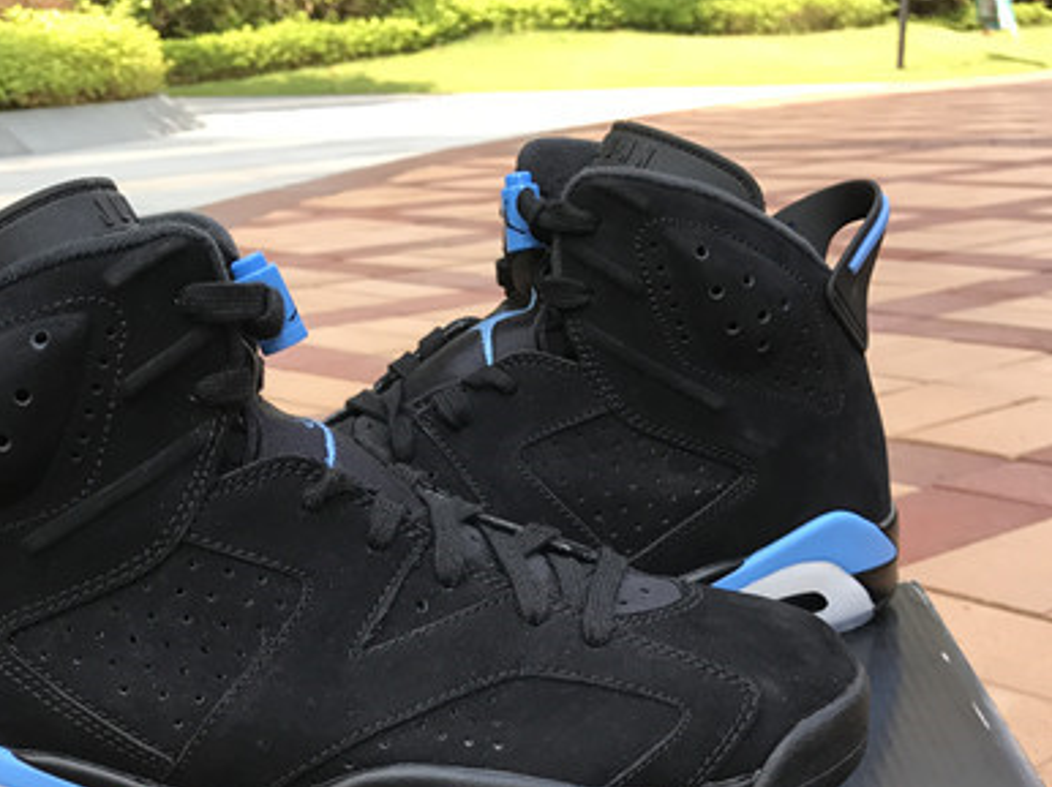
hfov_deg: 36.1
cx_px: 422
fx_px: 1610
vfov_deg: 26.5
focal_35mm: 53
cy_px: 723
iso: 20
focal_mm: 3.99
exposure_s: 1/310
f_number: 1.8
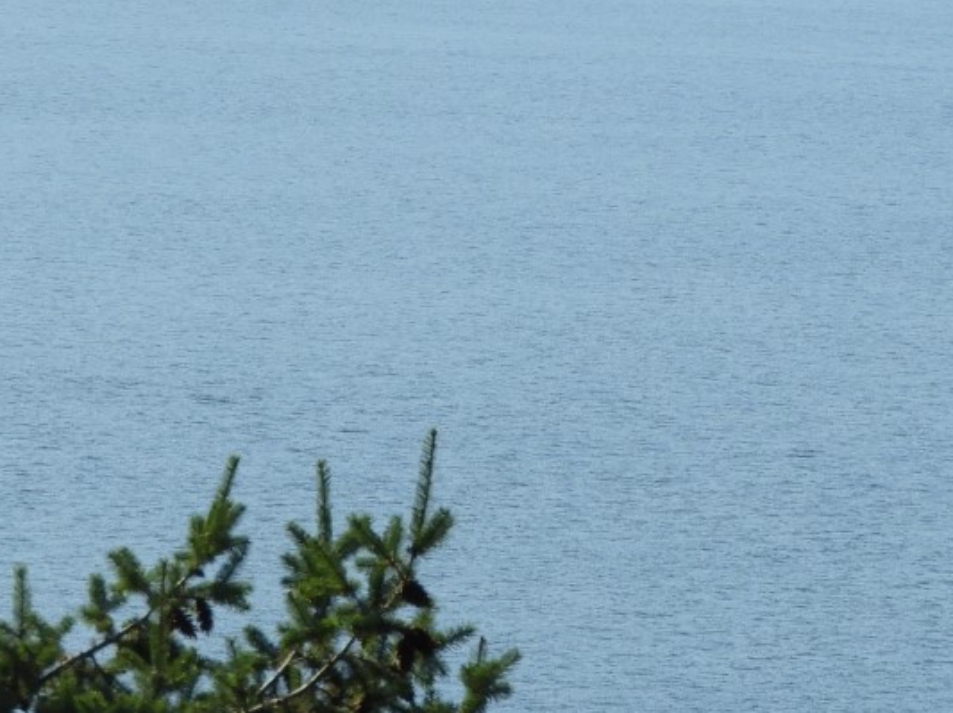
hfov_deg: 2.9
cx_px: 620
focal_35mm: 676
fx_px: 18598
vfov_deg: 2.2
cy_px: -206
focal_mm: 44.8
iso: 100
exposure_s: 1/500
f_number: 5.5
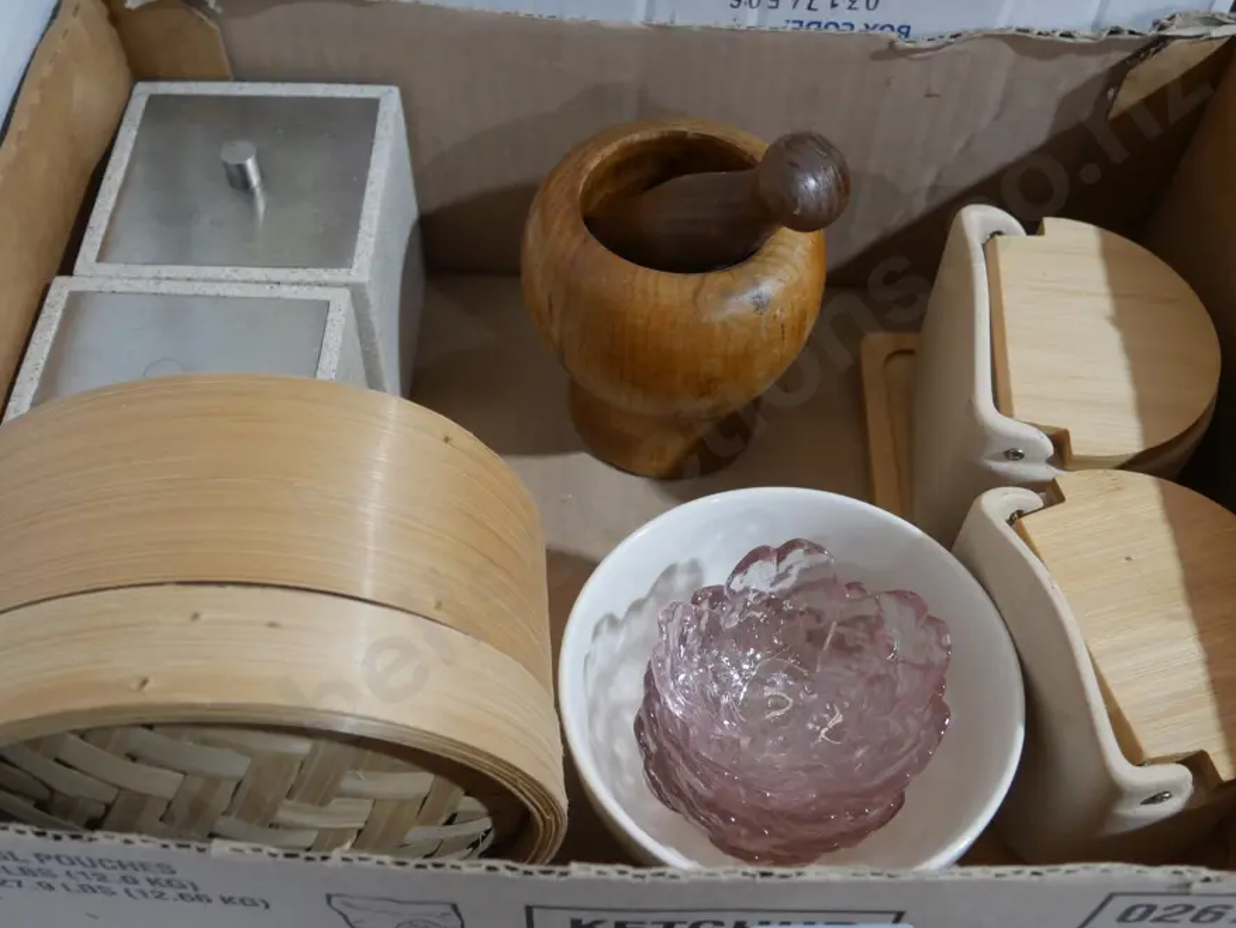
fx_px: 1250
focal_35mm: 35
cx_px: 618
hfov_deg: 52.6
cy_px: 499
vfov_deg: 40.7
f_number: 3.6
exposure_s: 1/60
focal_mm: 15
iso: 1000
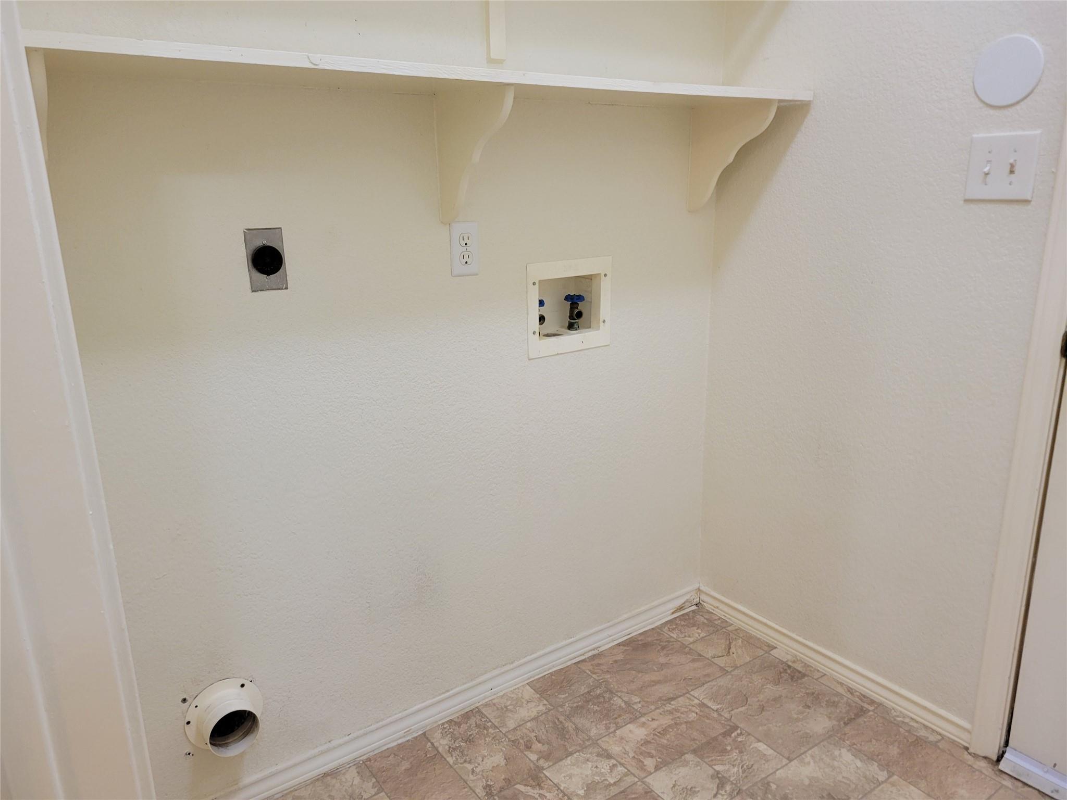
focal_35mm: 26
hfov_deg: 67.3
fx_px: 801
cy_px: 400
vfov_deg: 53.1
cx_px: 534
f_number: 1.8
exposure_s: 1/60
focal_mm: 5.4
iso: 200
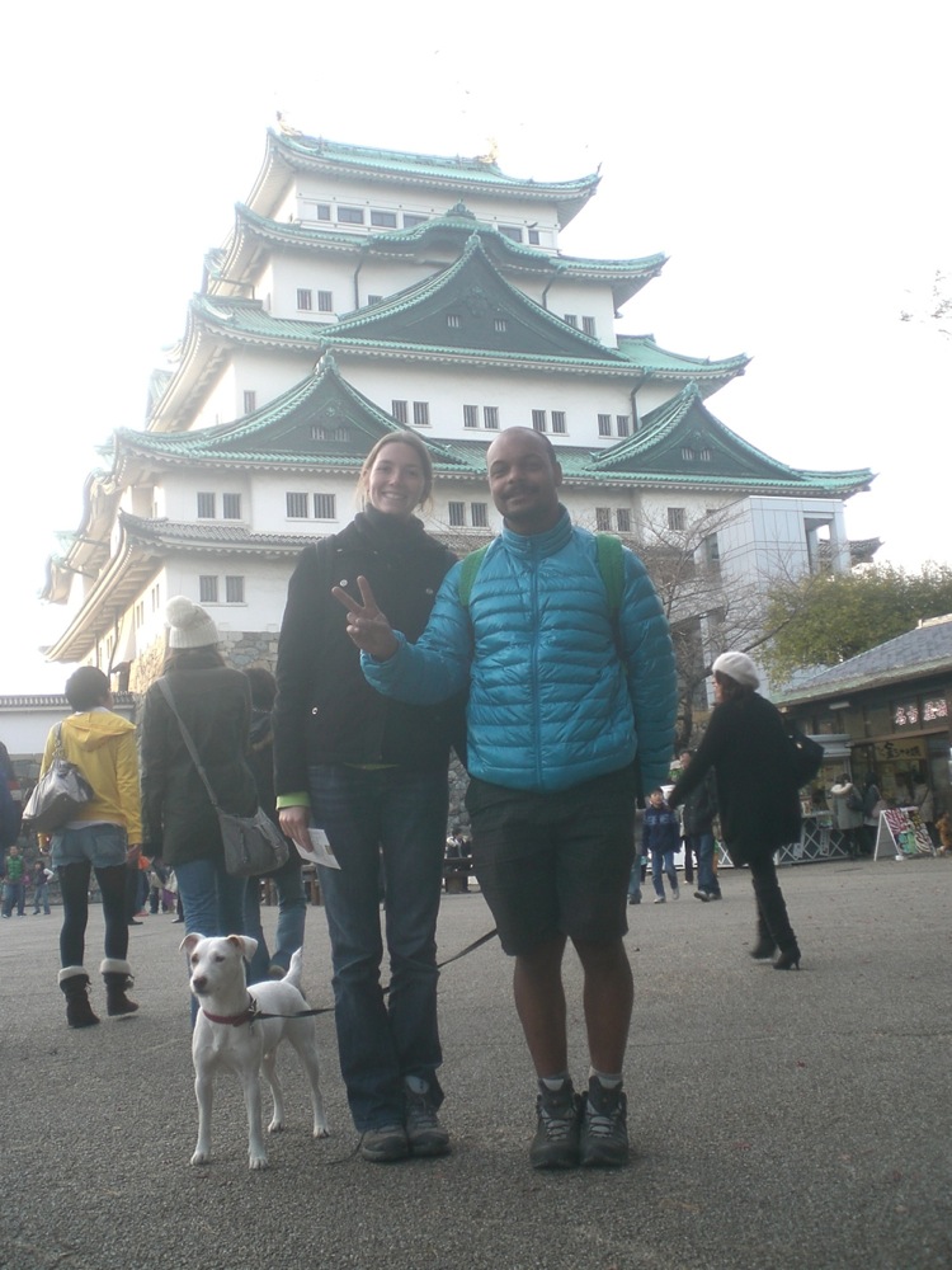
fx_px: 1393
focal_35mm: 38
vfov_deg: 49.0
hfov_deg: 37.7
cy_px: 635
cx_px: 476
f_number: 3.1
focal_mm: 6.3
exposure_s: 1/80
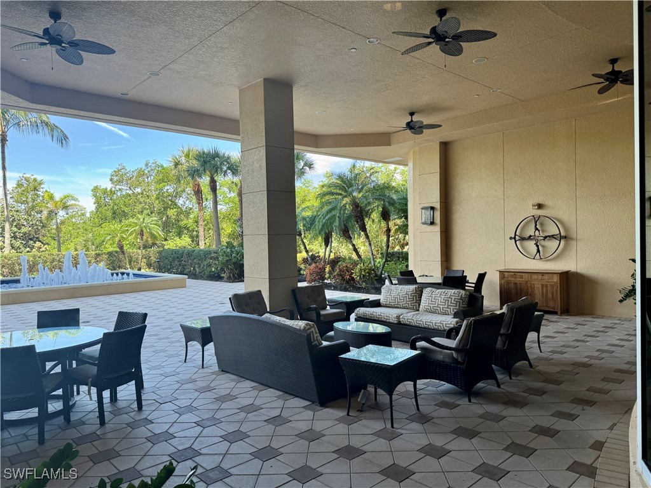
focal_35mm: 24
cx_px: 326
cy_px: 244
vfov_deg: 56.8
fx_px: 451
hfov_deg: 71.6
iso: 80
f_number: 1.78
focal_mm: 6.76
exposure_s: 1/121
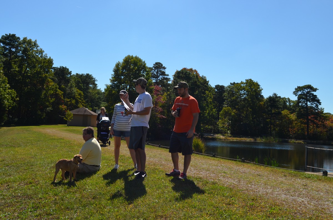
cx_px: 166
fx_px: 360
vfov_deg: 34.1
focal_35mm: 39
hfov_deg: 49.6
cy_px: 110
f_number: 10
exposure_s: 1/200
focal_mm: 26
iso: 100
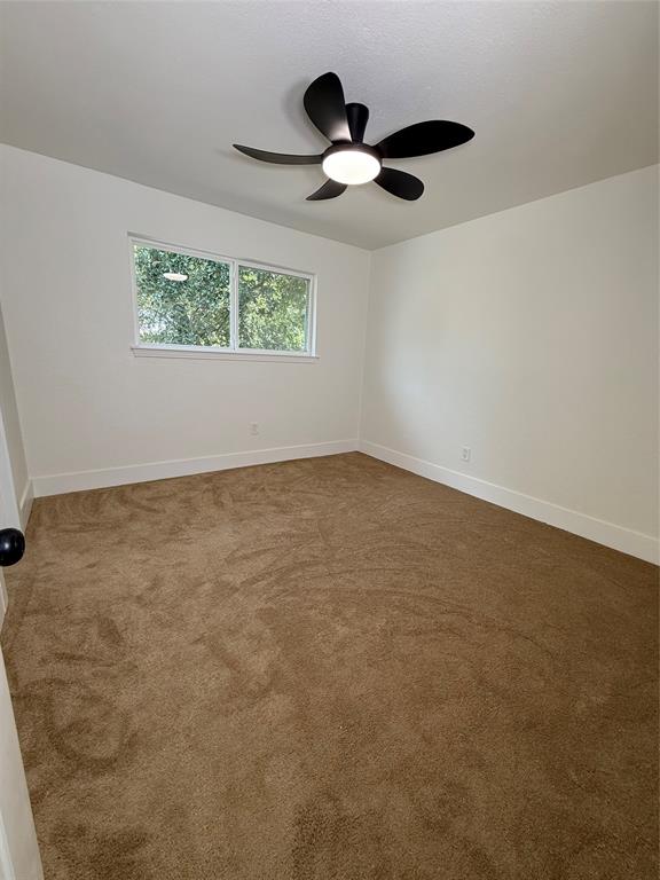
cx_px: 330
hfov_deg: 85.7
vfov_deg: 102.1
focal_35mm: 14
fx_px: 356
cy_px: 440
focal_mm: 2.22
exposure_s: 1/120
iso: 100
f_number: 2.2
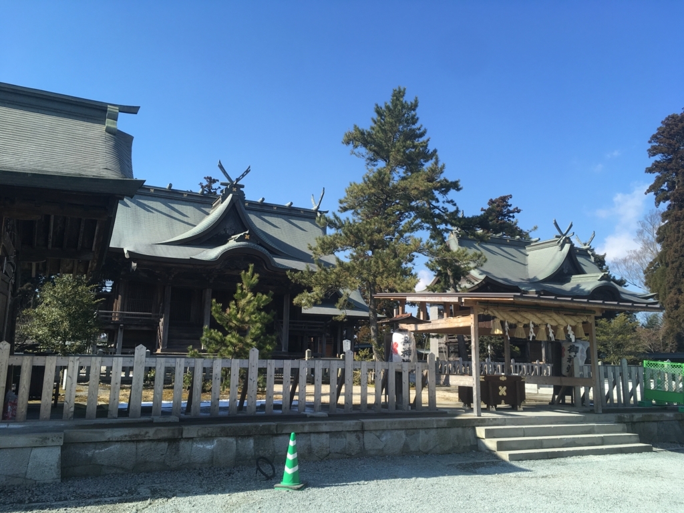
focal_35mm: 29
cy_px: 256
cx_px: 342
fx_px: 573
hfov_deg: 61.7
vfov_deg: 48.2
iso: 25
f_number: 2.2
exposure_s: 1/777
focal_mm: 4.15
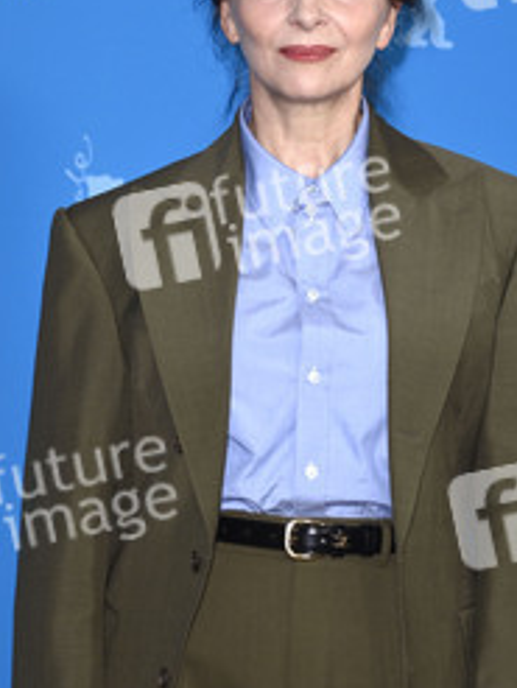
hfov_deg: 7.6
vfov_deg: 10.1
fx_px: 3876
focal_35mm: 195
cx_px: 338
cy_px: 364
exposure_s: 1/250
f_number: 5.6
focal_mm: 125
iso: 800
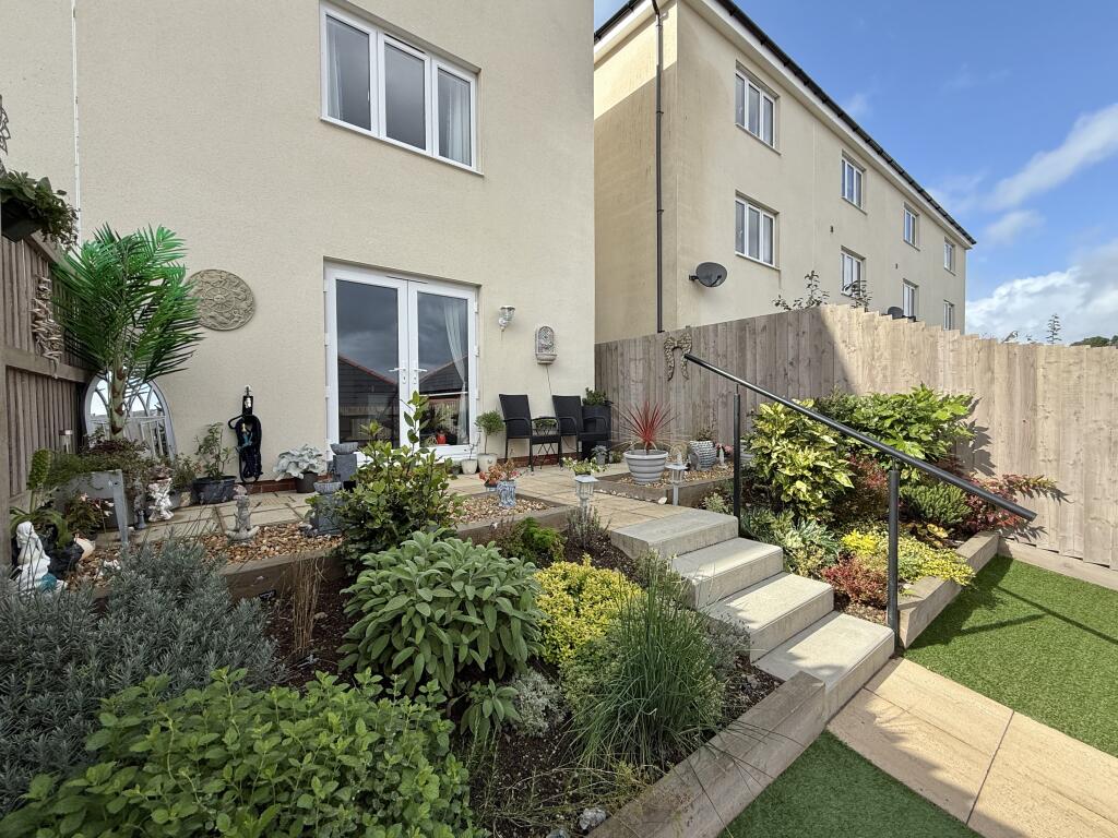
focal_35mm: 14
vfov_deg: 85.7
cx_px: 559
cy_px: 419
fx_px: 452
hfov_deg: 102.1
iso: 50
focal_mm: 2.22
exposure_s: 1/888
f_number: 2.2
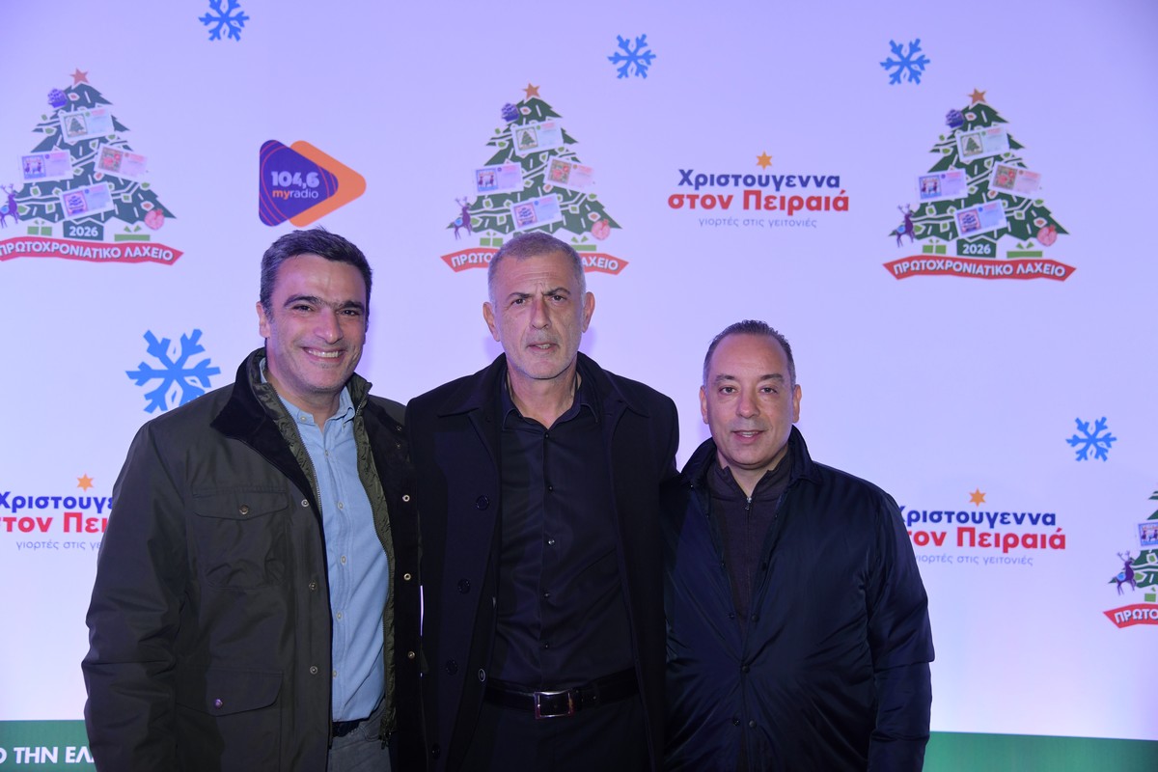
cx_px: 579
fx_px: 1287
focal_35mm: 40
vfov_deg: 33.4
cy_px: 386
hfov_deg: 48.5
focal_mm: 40
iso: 1000
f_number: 4
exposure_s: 1/250
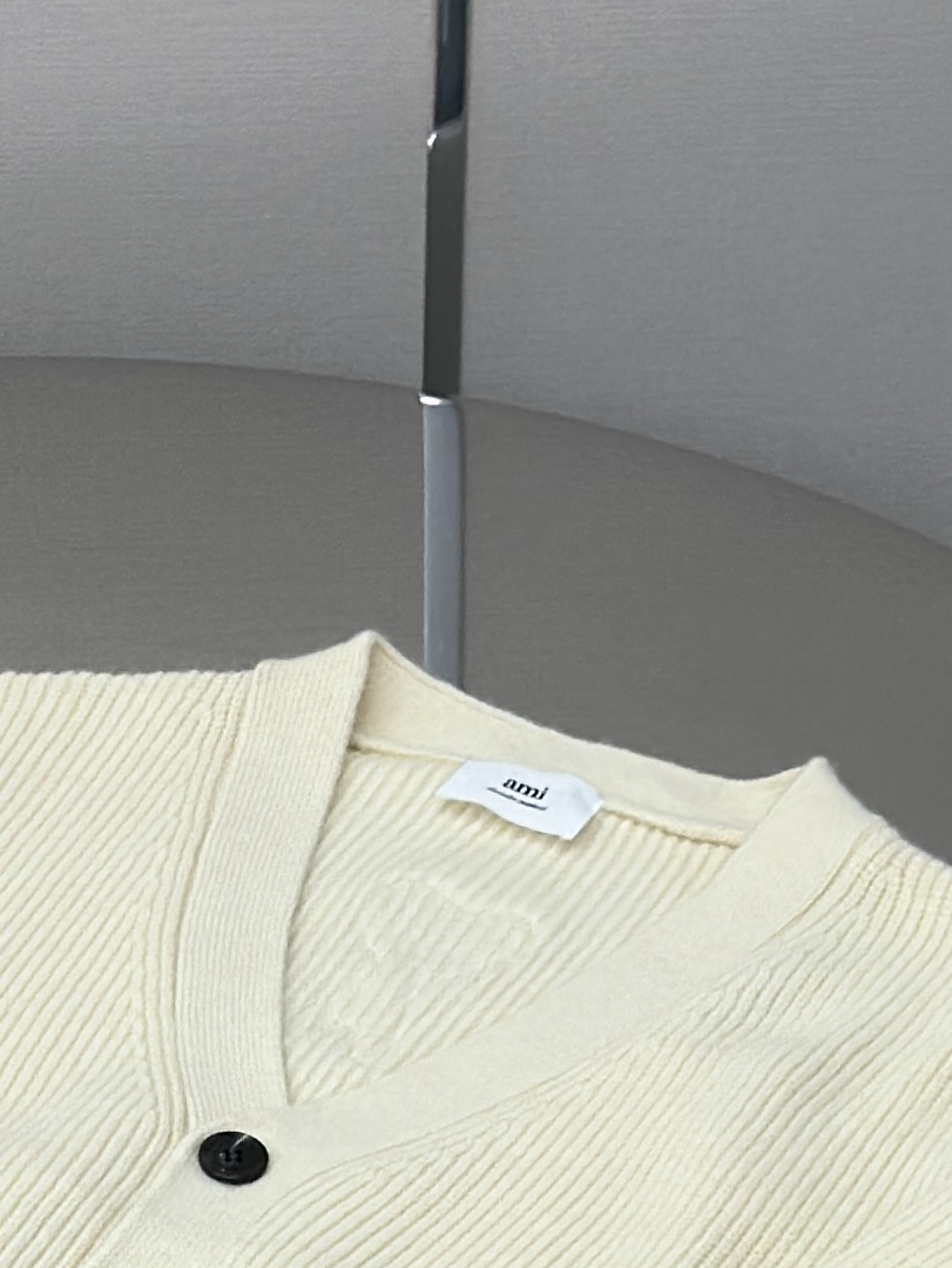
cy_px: 1205
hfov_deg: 8.2
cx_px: -70
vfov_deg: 11.0
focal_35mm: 179
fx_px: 6562
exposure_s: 1/503
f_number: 1.78
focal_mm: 6.86
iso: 80
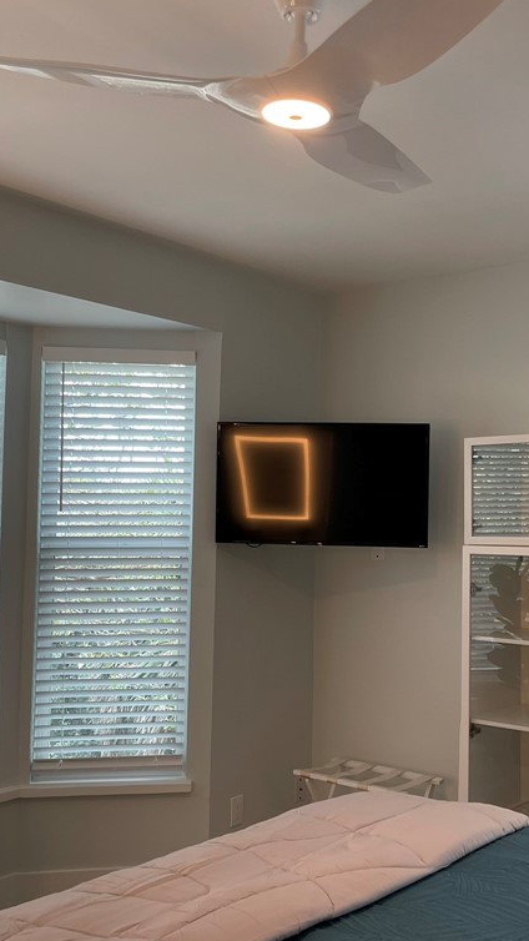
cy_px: 470
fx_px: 923
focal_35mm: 37
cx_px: 314
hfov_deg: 31.9
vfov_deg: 54.0
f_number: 1.6
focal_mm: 5.1
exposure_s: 1/120
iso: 100
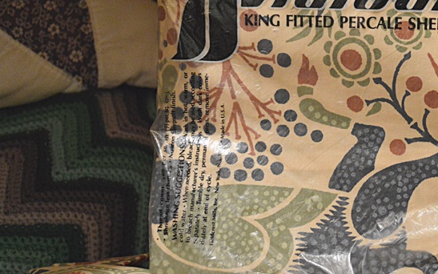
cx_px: 354
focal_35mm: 67
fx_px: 800
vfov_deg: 19.3
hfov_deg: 29.9
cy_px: 62
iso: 2200
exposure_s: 1/60
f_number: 3.8
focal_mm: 24
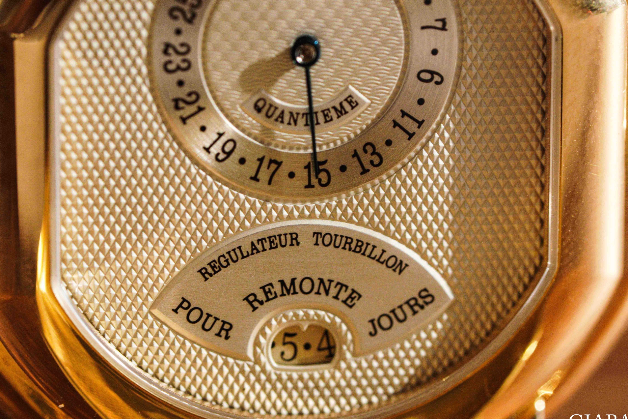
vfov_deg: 9.5
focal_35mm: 145
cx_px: 320
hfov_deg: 14.2
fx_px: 2529
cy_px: 219
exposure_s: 1/100
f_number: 5
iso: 2500
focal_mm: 90
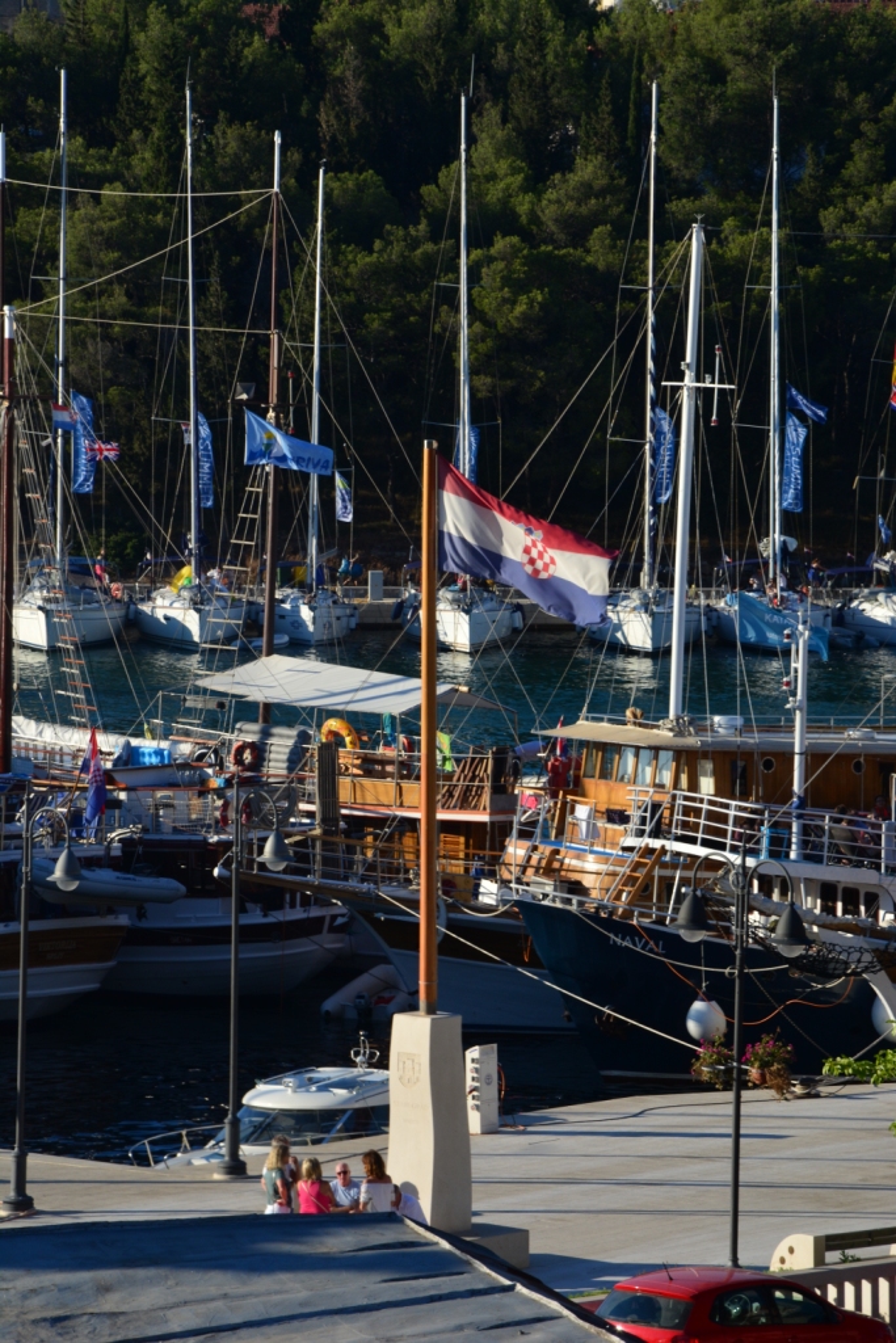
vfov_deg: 13.0
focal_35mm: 158
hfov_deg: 8.7
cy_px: 672
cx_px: 448
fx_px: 5878
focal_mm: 105
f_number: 11
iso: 200
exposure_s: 1/100
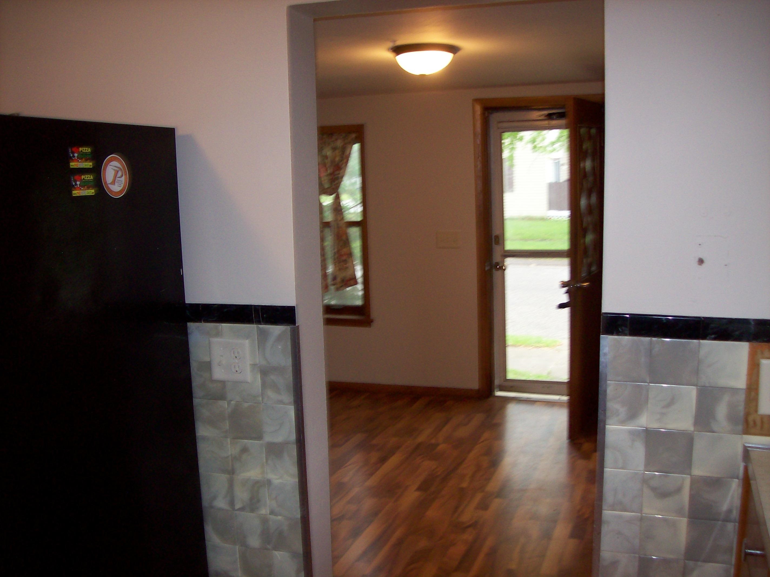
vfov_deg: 39.6
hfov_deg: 51.4
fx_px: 801
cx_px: 385
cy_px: 288
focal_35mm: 36
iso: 80
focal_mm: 6
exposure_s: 1/64
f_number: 2.7
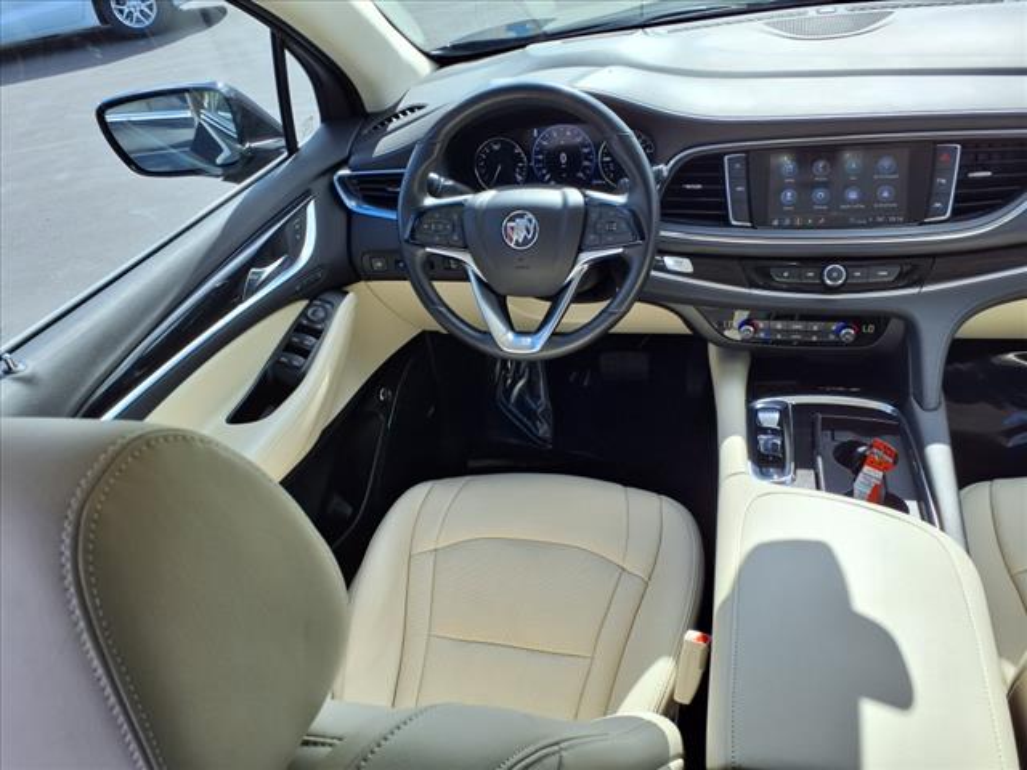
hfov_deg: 65.3
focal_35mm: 27
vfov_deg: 51.4
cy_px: 385
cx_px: 514
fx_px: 801
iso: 40
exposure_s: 1/714
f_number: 1.9
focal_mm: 3.58
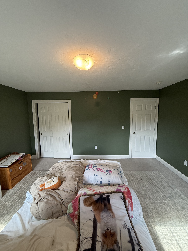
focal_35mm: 14
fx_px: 101
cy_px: 126
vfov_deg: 102.1
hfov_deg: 85.7
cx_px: 94
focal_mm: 2.22
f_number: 2.2
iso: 200
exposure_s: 1/120
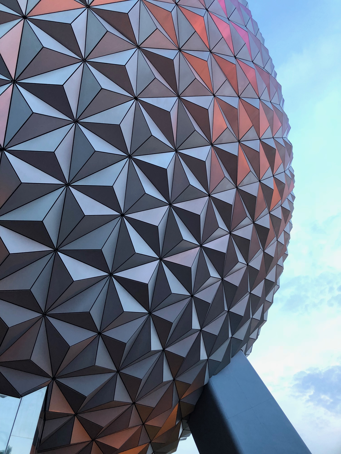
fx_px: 368
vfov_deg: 63.4
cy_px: 227
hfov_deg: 49.7
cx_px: 170
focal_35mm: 28
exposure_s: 1/24
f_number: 1.8
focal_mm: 4
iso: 40
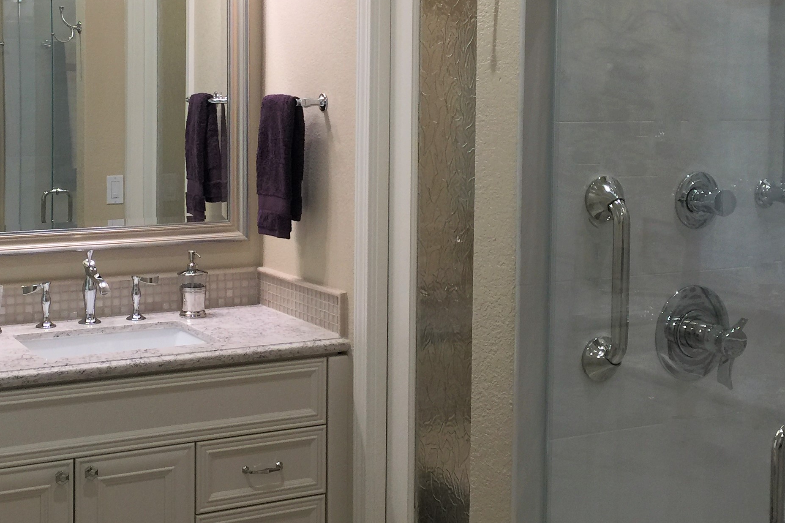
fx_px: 1155
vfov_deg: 25.4
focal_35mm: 53
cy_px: 181
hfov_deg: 37.3
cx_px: 291
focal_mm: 4.15
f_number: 2.2
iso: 32
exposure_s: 1/30
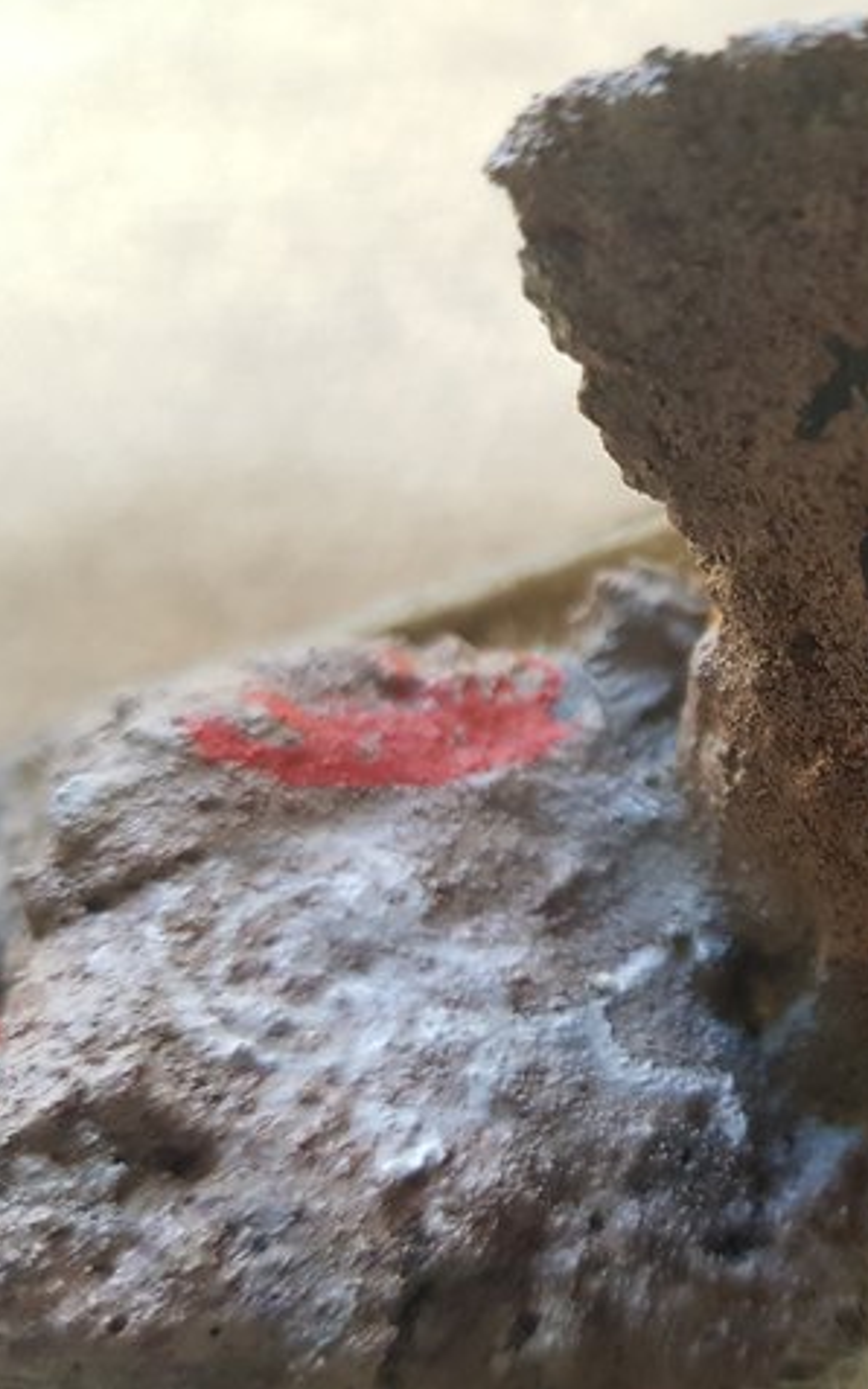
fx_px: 1401
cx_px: 862
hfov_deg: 31.8
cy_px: 693
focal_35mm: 37
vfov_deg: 52.8
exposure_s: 1/33
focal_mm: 4.2
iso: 200
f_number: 1.7
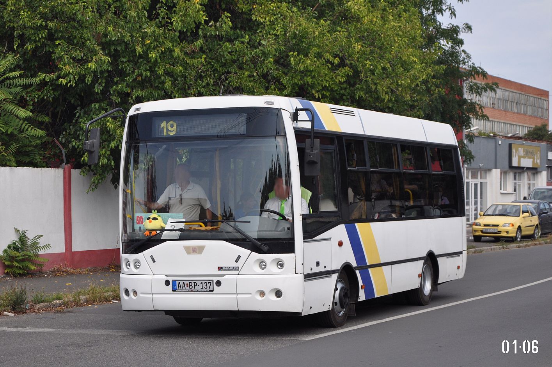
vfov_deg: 22.6
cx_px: 276
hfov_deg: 33.4
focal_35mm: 60
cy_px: 184
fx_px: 919
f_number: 4.8
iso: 400
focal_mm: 40
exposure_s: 1/1250
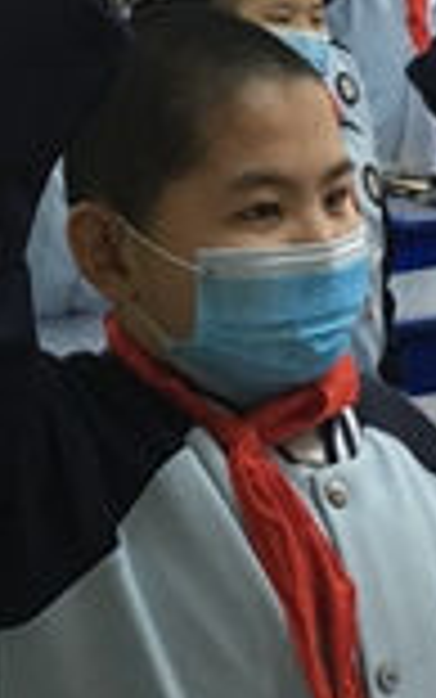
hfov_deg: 9.4
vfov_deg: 15.0
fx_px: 2640
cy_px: 205
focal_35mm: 139
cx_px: 162
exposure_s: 1/17
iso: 64
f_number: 2.2
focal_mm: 4.15
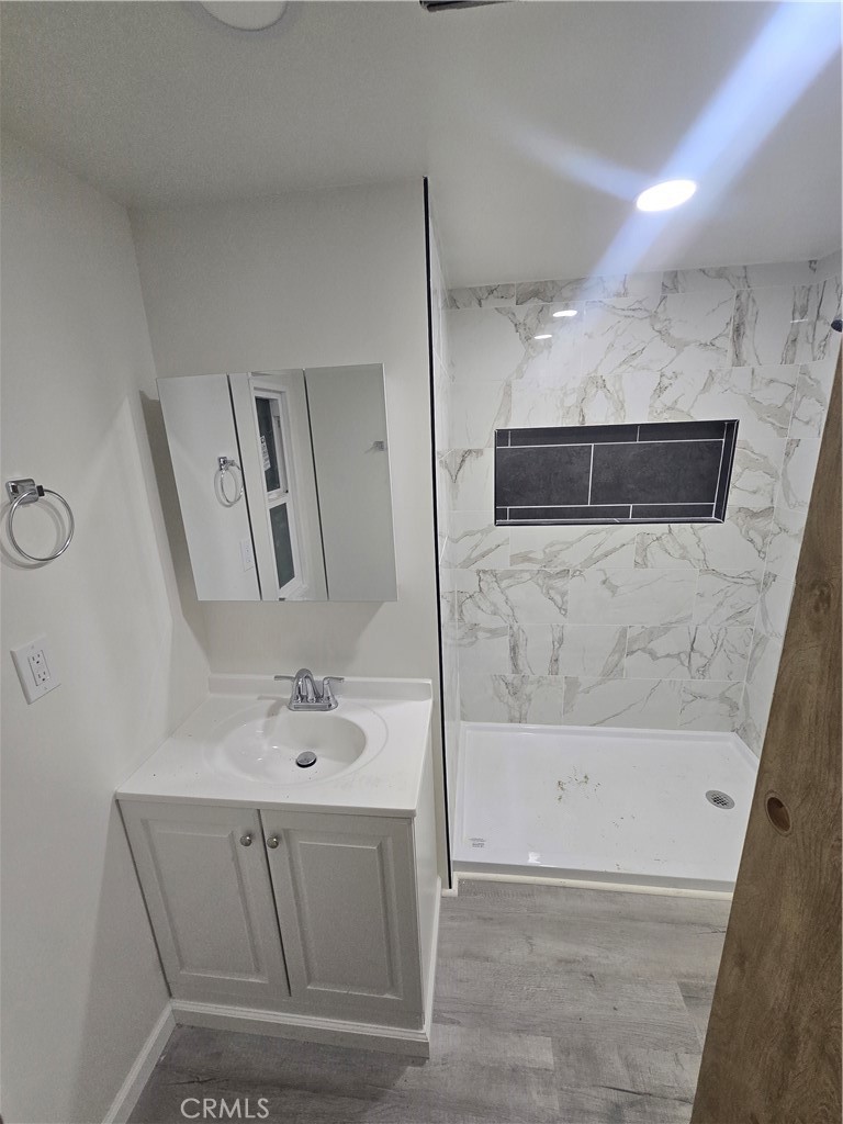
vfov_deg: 106.2
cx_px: 422
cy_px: 562
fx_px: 422
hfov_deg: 89.9
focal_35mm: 13
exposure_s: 1/60
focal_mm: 2.2
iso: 125
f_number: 2.2
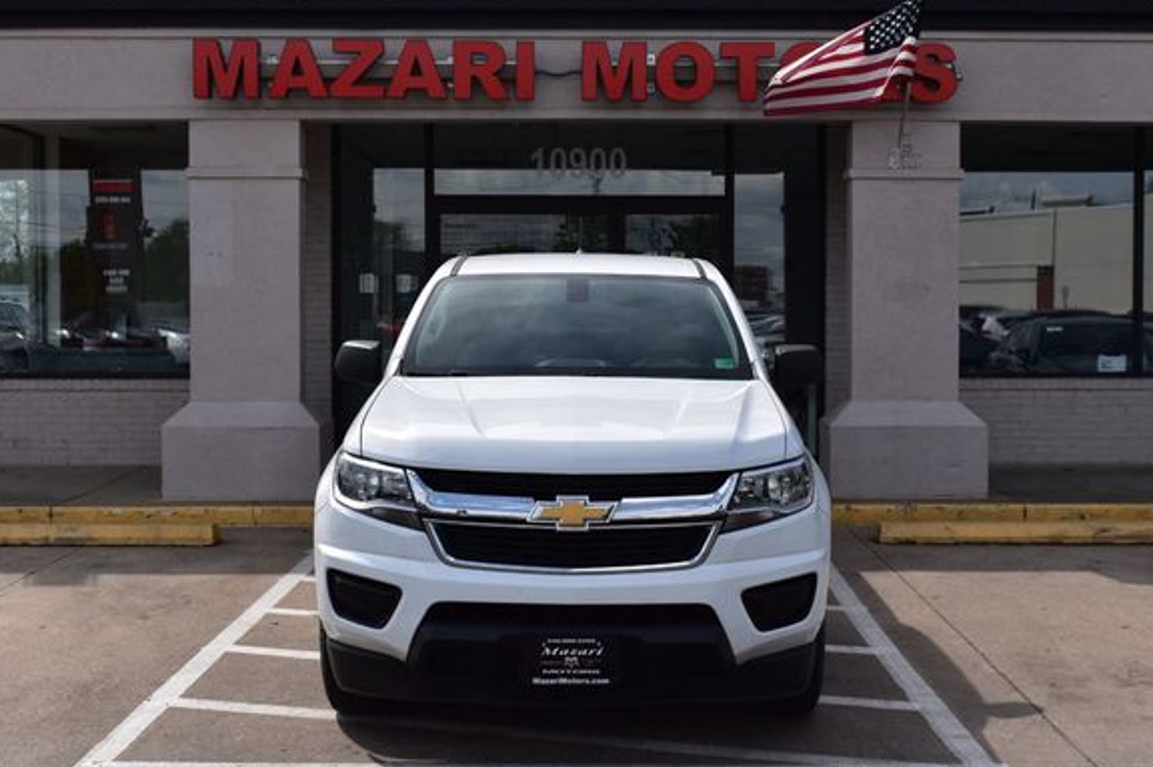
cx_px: 615
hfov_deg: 39.6
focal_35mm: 50
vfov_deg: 26.9
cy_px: 366
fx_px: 1600
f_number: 11
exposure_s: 1/500
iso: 250
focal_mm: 30
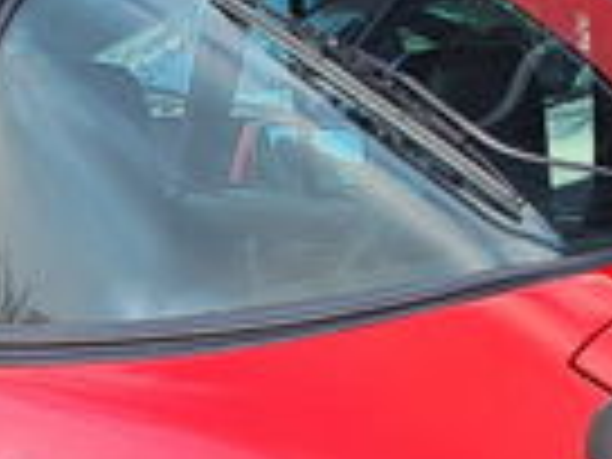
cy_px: 378
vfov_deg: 10.9
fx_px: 2404
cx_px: 410
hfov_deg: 14.5
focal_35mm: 136
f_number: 1.8
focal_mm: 5.23
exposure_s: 1/102
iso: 50
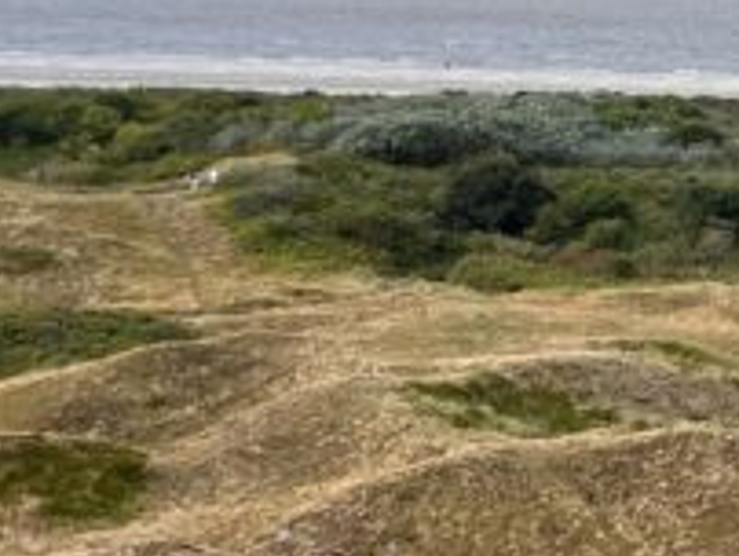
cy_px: -66
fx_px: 2415
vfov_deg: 12.9
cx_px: 1376
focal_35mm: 113
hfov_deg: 14.9
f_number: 1.6
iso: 50
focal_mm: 5.1
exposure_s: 1/4310
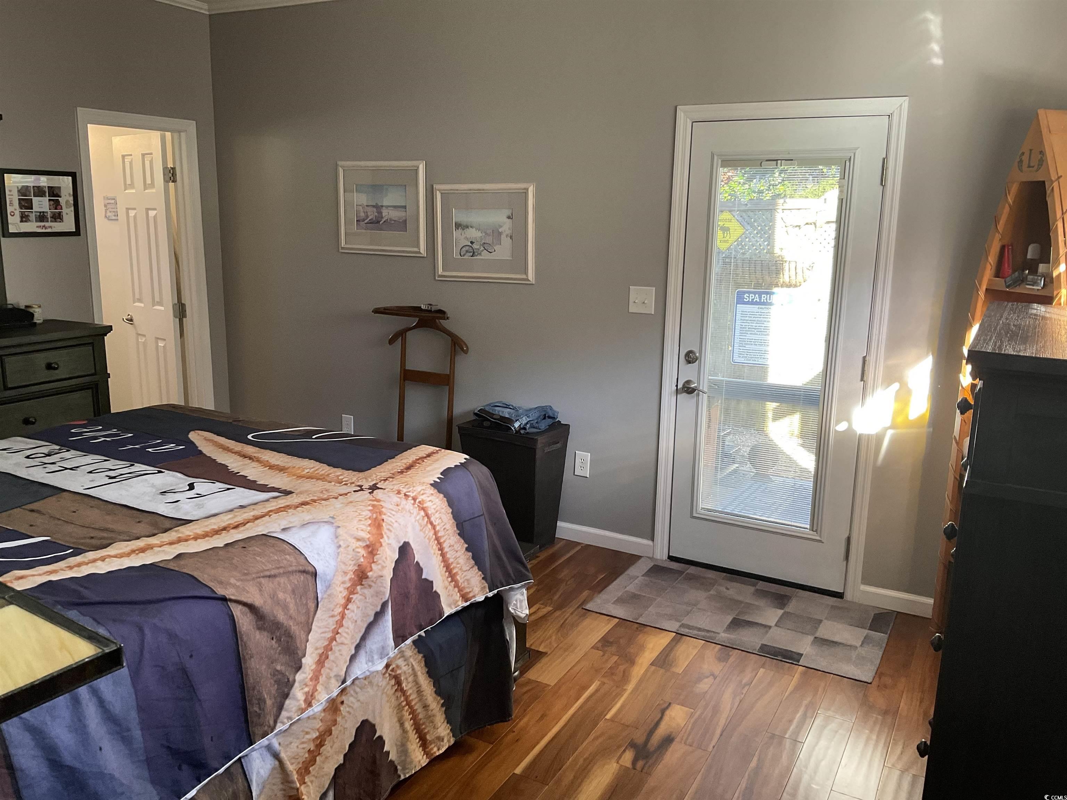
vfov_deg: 48.2
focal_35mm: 29
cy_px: 400
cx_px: 534
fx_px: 894
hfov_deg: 61.7
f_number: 1.8
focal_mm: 3
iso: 64
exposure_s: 1/65
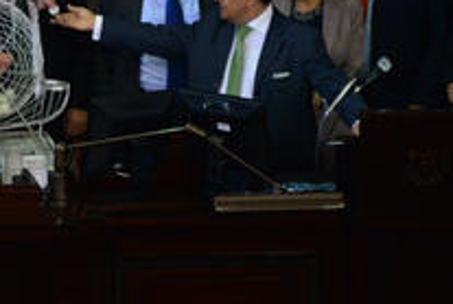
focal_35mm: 482
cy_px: 4
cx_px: -13
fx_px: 6078
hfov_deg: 4.3
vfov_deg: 2.9
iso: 2000
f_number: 3.2
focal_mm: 200
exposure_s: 1/160
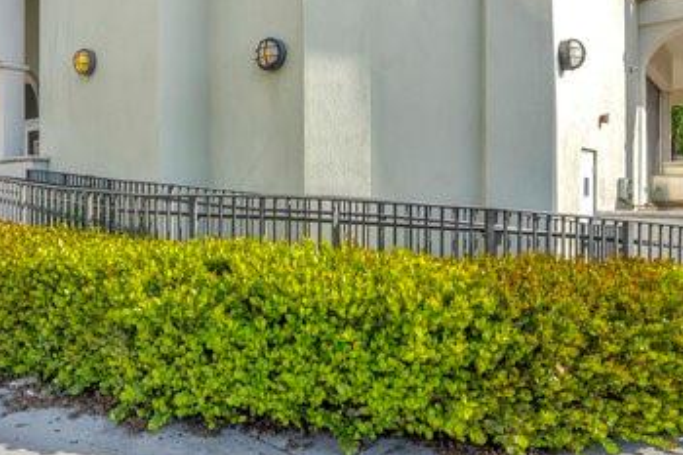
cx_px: 211
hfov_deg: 66.9
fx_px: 493
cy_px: 163
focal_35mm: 26
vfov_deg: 48.9
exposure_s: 1/125
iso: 100
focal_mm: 14
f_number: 8
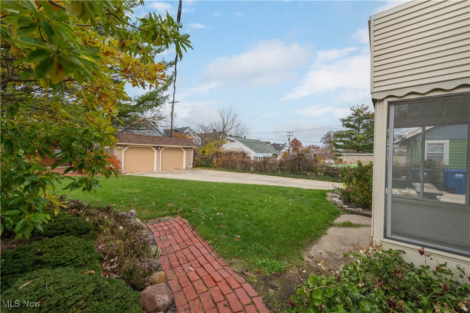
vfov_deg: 81.1
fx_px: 183
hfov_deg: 104.3
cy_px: 156
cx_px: 235
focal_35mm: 14
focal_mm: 14
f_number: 9
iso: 200
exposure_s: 1/320
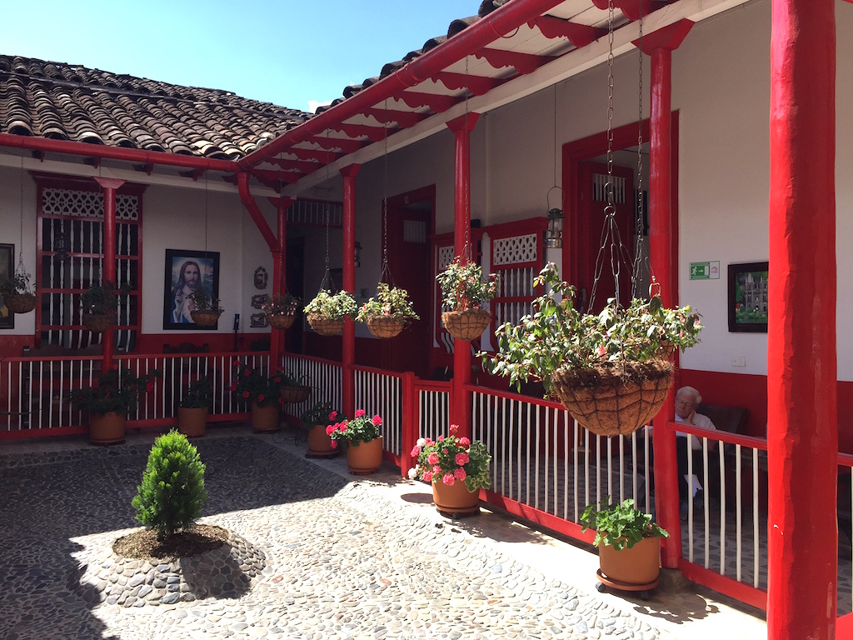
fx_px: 715
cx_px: 426
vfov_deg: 48.2
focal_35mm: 29
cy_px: 320
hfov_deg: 61.7
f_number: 2.2
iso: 32
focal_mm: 4.15
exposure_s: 1/942
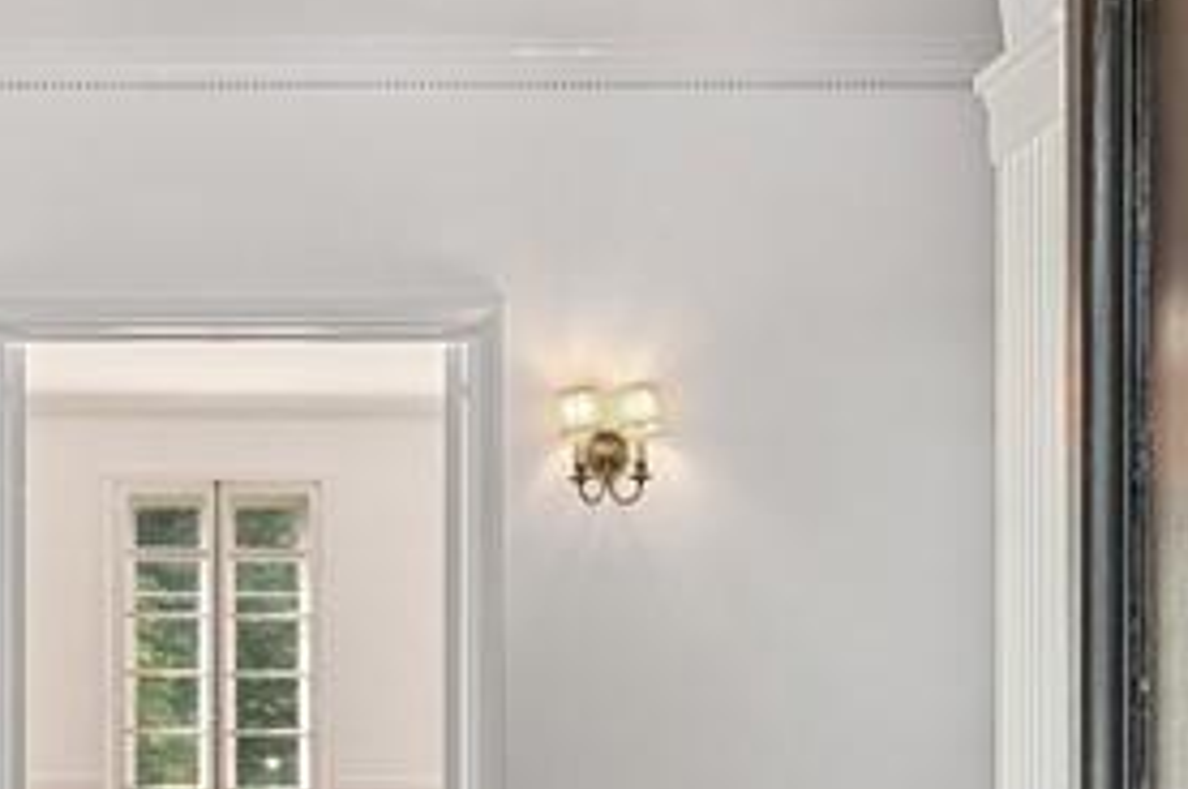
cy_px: 828
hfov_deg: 34.9
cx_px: 199
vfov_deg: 23.3
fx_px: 1813
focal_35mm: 55
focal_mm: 14
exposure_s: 1/8
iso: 200
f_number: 11
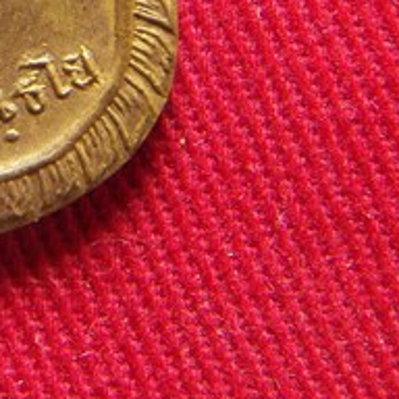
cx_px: -126
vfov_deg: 4.8
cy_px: -208
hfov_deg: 4.8
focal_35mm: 364
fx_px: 4747
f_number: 3.6
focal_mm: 20.2
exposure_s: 1/80
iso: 125
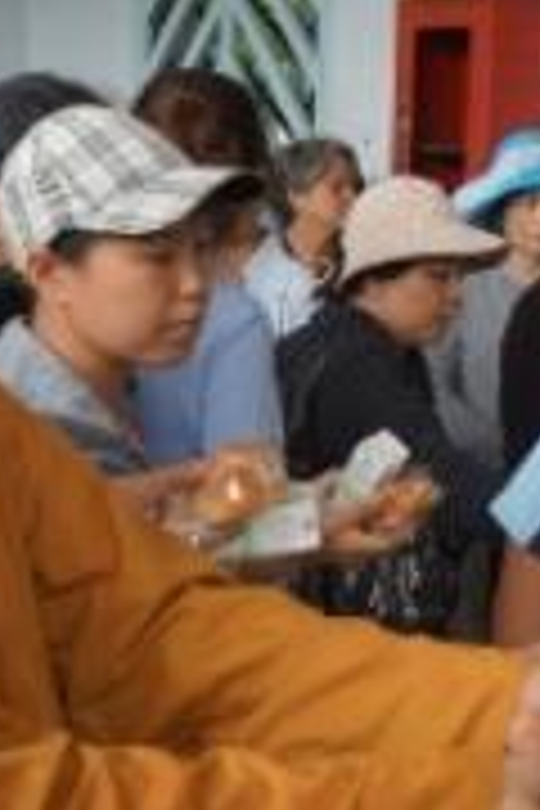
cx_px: 576
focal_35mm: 85
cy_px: 592
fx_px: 1912
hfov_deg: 15.7
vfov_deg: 23.7
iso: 400
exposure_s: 1/160
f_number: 4
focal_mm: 16
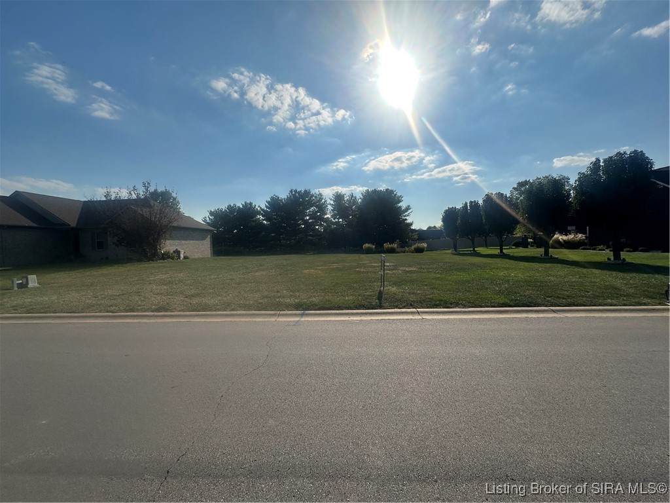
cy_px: 252
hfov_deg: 102.1
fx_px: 271
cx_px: 335
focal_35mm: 14
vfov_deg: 85.7
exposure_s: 1/5051
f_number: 2.2
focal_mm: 2.22
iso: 50
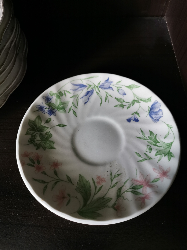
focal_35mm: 27
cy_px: 125
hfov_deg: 51.4
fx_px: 194
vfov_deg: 65.3
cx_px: 94
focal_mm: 5.58
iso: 320
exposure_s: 1/33.3
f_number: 1.8
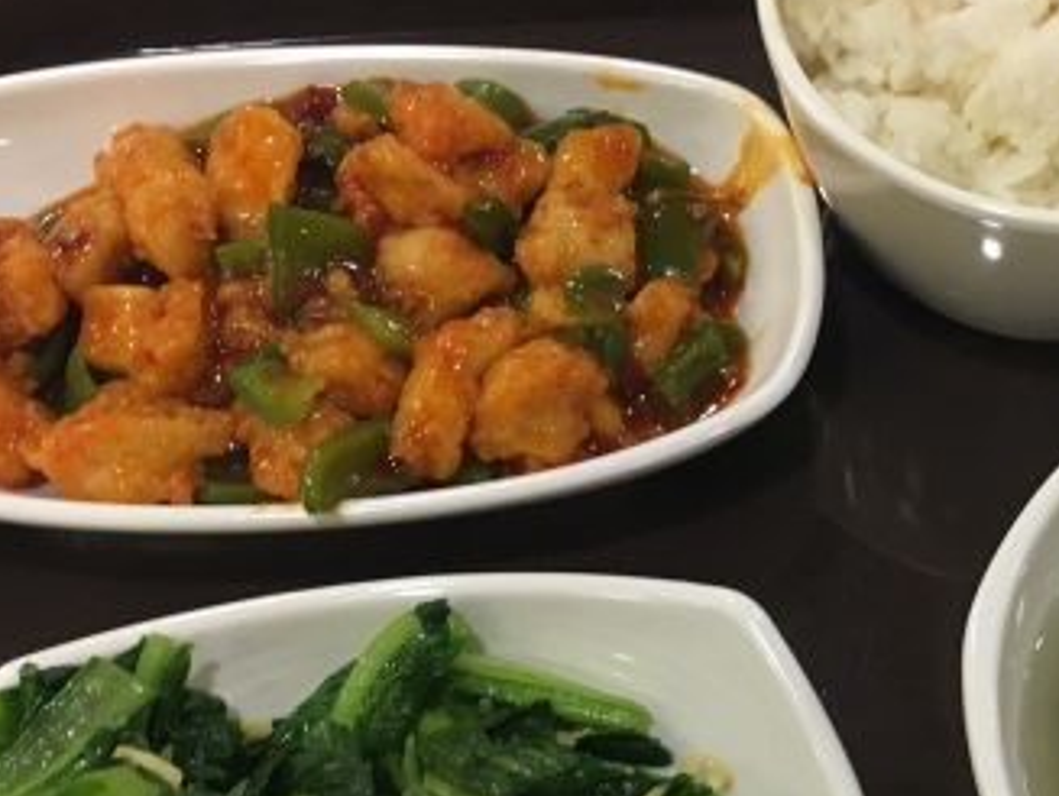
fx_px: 1899
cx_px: 887
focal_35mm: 62
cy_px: 623
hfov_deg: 30.2
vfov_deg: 23.4
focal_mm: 4.15
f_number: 2.2
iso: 250
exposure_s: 1/33
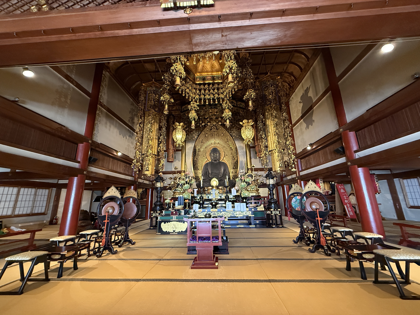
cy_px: 158
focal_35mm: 14
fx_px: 170
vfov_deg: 85.7
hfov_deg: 102.1
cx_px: 210
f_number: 2.2
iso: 640
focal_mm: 2.22
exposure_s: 1/60
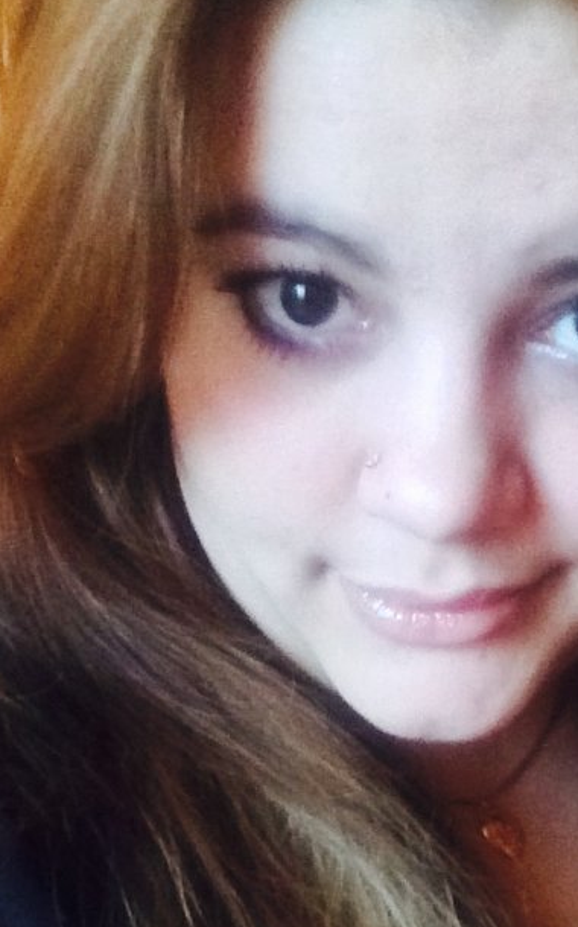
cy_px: 679
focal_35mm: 54
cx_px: 510
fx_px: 1363
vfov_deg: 36.8
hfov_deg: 23.4
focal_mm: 2.15
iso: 640
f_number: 2.4
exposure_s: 1/17
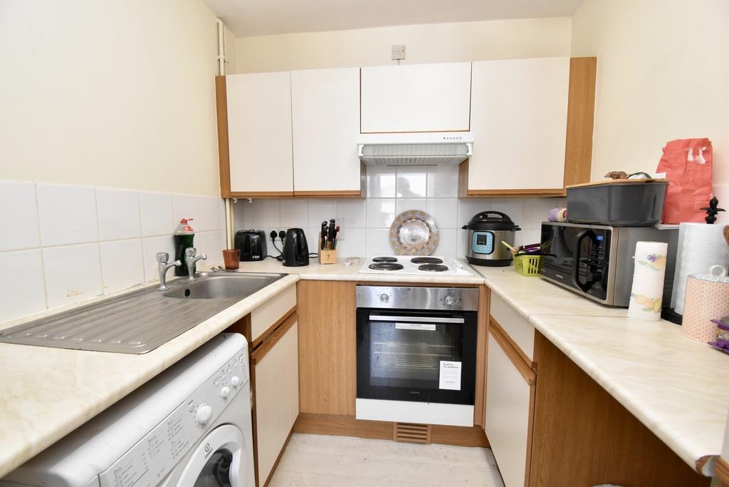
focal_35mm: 15
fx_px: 304
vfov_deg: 77.3
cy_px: 244
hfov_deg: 100.4
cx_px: 364
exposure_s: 1/60
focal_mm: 10
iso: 2800
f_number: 7.1
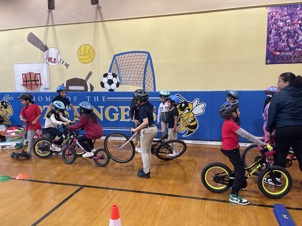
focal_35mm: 26
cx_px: 151
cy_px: 113
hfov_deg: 67.3
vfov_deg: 53.1
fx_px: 227
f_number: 1.6
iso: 160
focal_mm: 5.1
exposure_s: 1/60
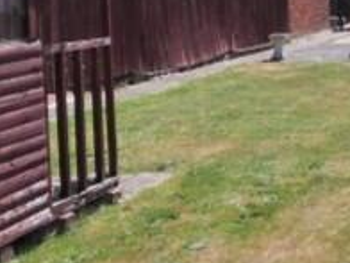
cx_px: 611
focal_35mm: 73
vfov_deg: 19.4
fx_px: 738
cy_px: -22
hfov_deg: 20.2
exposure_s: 1/500
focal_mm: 7
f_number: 9
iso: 200
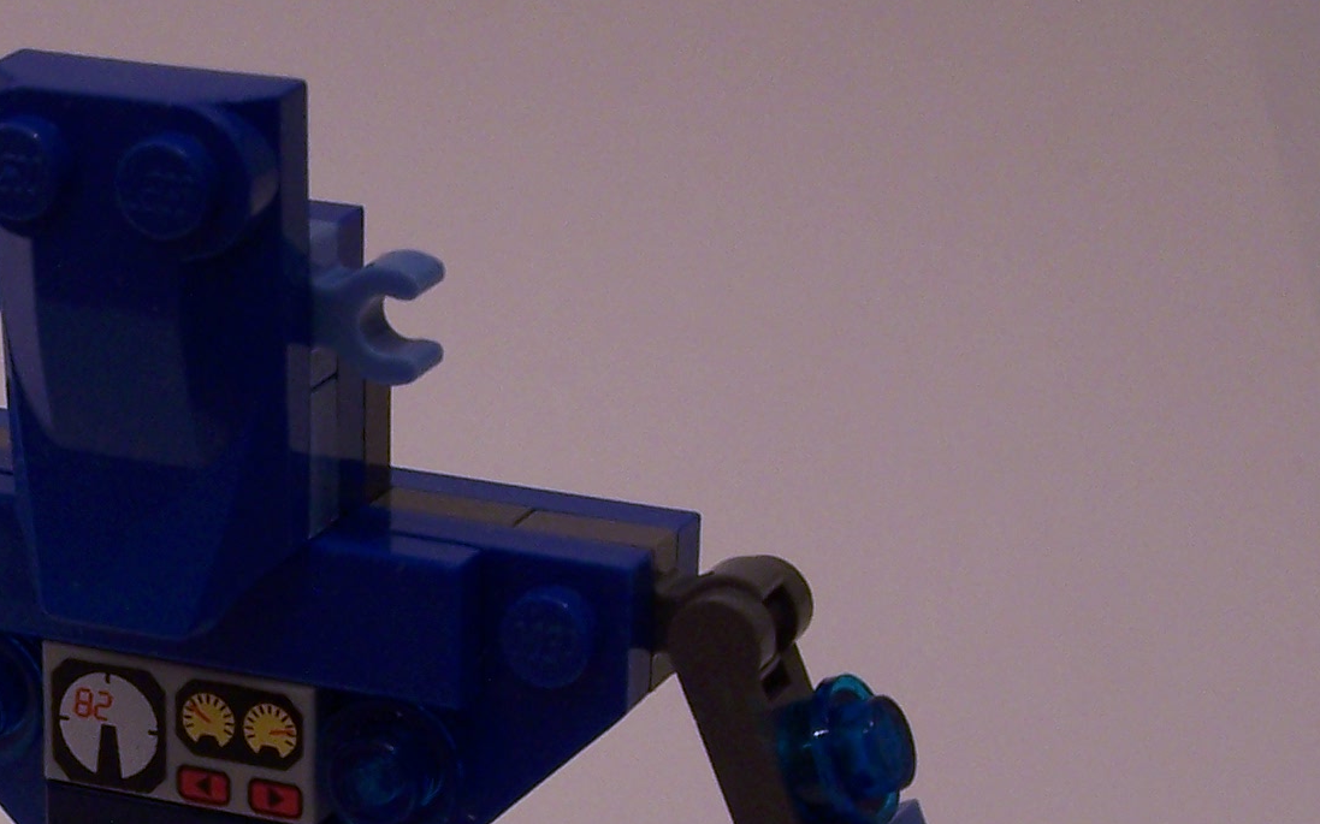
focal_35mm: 127
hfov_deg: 16.3
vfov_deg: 10.3
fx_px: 4568
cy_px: 766
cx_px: 196
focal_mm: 8.5
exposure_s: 1/6
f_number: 3
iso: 80
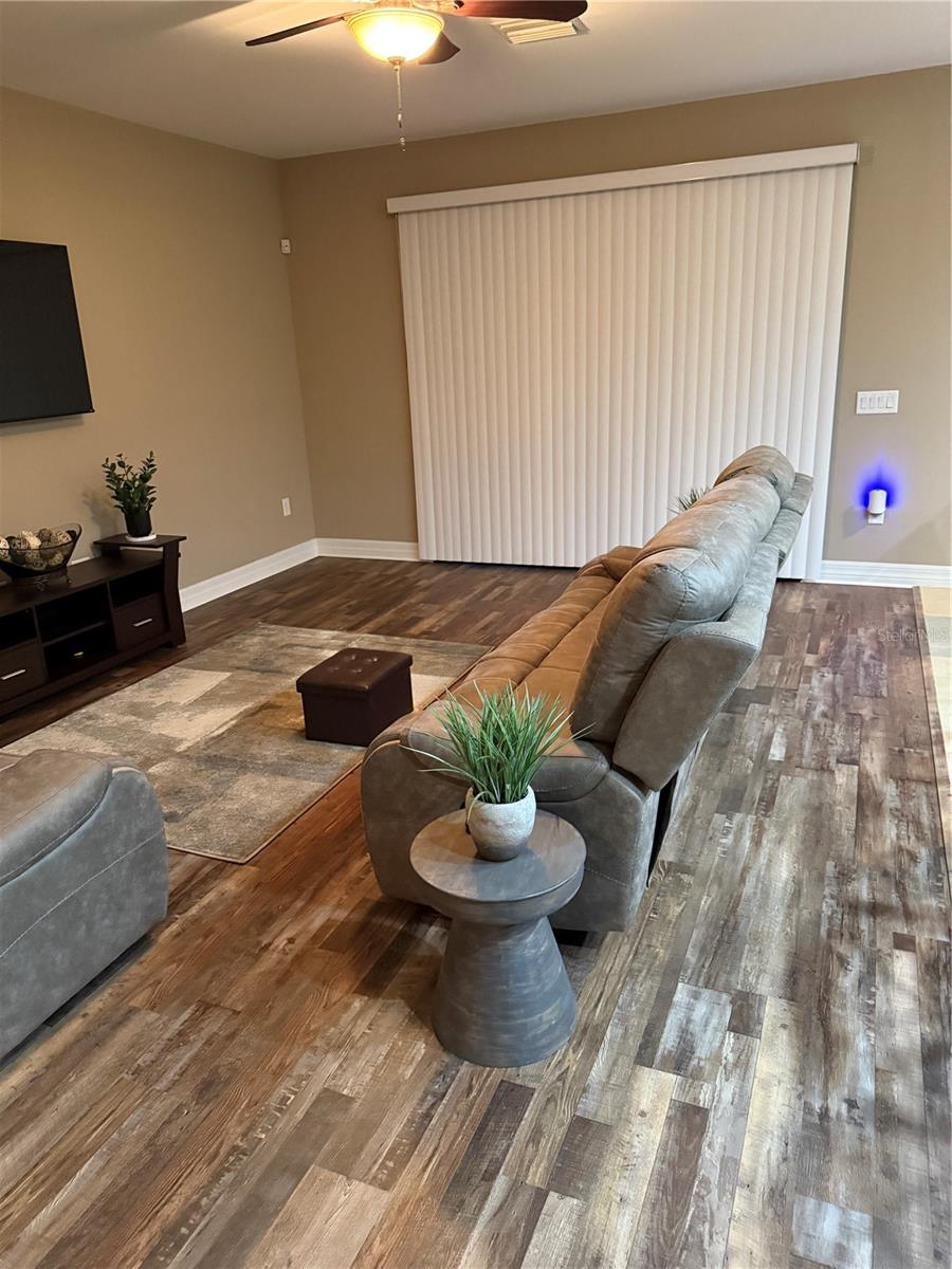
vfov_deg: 71.6
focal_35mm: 24
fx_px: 880
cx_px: 476
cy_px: 634
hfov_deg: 56.8
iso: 1000
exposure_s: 1/40
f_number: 1.78
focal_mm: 6.76
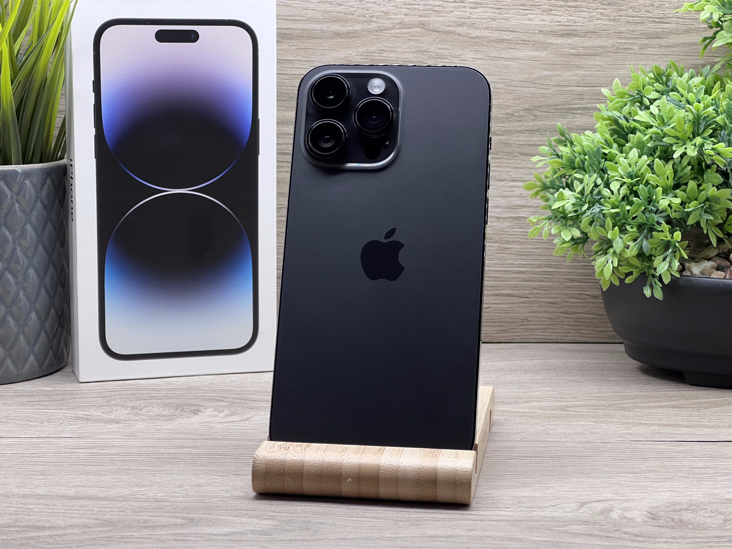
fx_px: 1628
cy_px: 274
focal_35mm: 77
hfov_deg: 25.3
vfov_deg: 19.1
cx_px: 366
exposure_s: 1/100
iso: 100
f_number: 2.8
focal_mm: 9
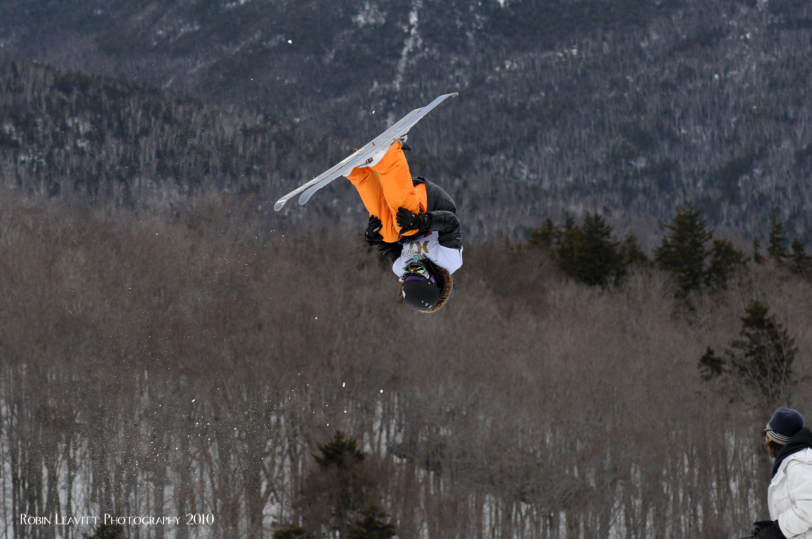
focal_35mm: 202
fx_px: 4562
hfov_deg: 10.2
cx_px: 406
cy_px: 270
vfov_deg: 6.8
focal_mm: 135
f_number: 7.1
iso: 640
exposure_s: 1/1000
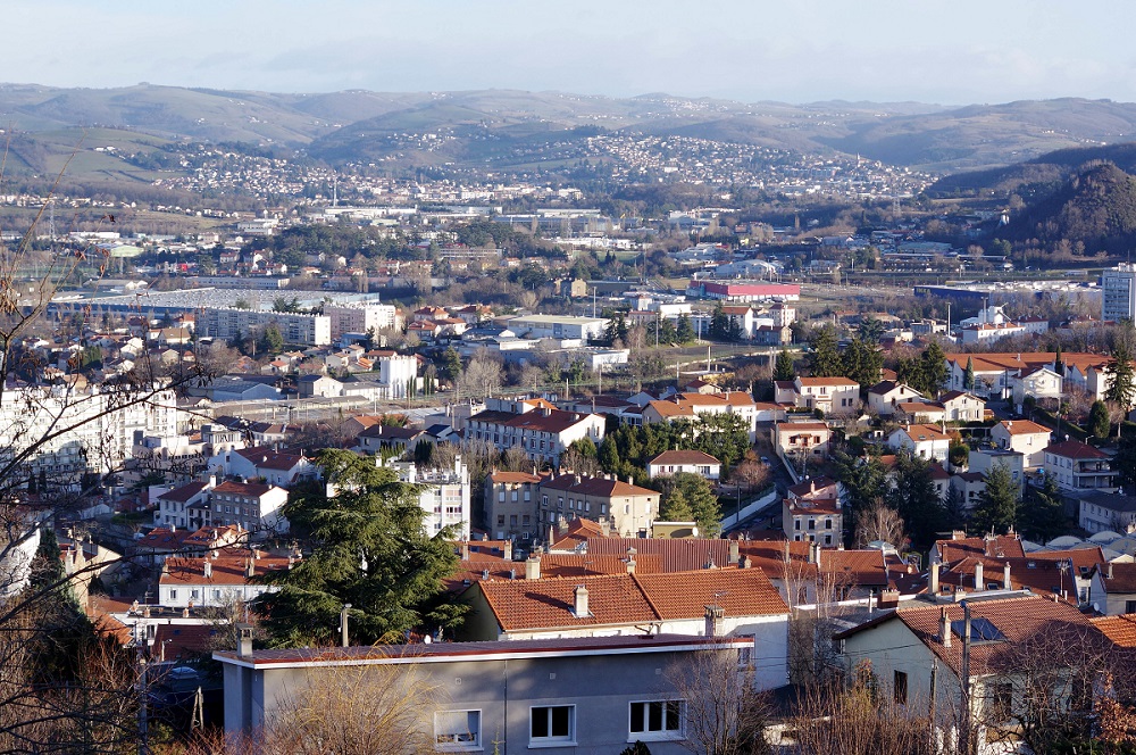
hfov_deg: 24.8
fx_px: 2584
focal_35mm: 82
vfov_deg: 16.6
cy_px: 378
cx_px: 568
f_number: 11
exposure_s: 1/200
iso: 400
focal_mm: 55
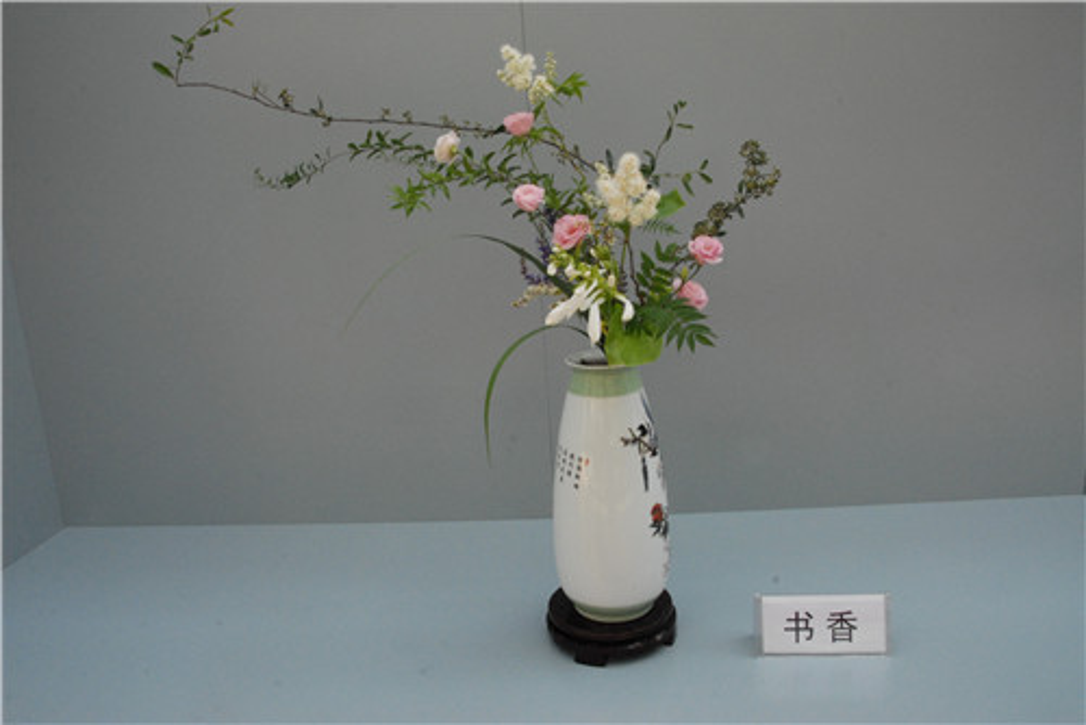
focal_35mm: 27
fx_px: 815
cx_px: 543
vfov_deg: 48.0
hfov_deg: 67.4
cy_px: 362
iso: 1250
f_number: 18
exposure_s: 1/60
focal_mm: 18
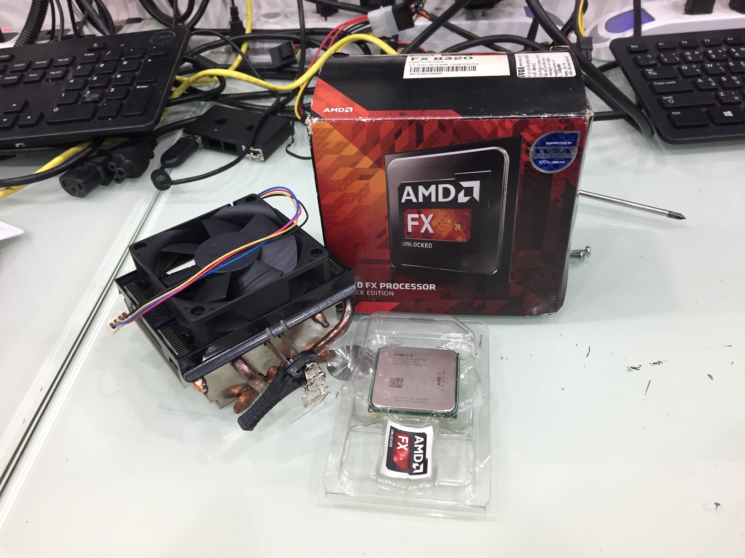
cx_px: 372
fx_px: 624
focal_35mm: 29
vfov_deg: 48.2
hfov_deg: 61.7
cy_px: 279
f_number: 2.2
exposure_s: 1/33
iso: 125
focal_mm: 4.15
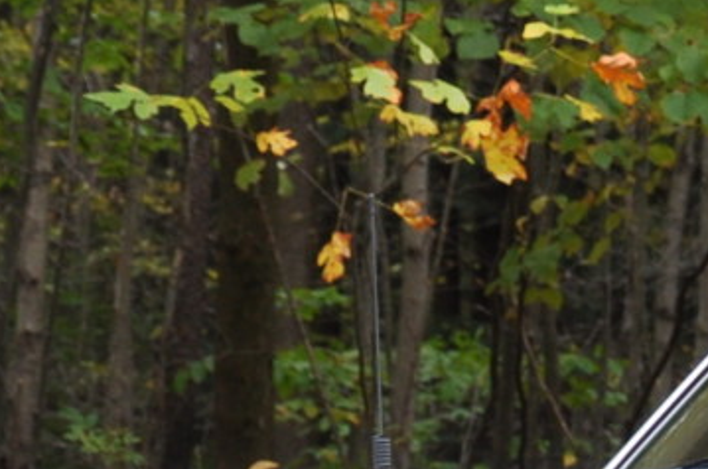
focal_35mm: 274
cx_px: 1250
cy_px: 786
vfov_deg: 4.9
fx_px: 5379
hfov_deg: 7.3
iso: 400
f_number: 5.6
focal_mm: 32
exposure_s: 1/125
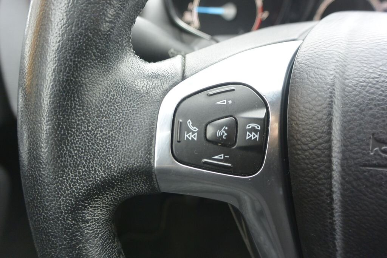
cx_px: 194
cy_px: 129
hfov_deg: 63.7
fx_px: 312
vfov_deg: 45.0
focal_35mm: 29
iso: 400
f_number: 3.5
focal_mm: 11
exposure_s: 1/125
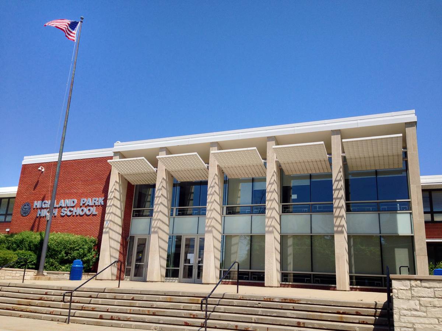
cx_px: 221
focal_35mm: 33
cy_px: 166
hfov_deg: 55.4
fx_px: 421
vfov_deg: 42.9
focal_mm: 4.12
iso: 50
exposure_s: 1/1938
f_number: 2.4
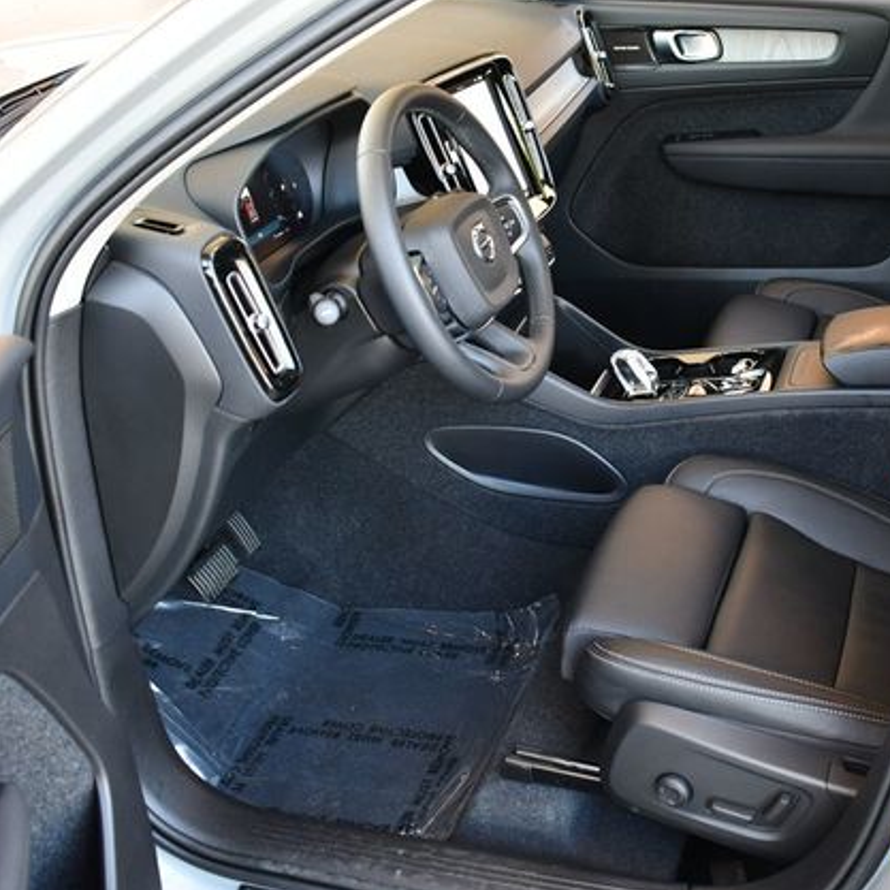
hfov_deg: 35.6
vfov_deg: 36.1
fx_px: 1367
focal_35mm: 47
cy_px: 444
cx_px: 610
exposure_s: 1/125
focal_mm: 18
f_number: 3.5
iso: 900
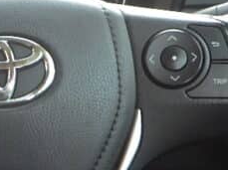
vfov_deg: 12.4
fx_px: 783
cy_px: 86
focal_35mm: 119
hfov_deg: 15.6
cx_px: -90
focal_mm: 6.1
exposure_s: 1/50
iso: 320
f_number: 3.8
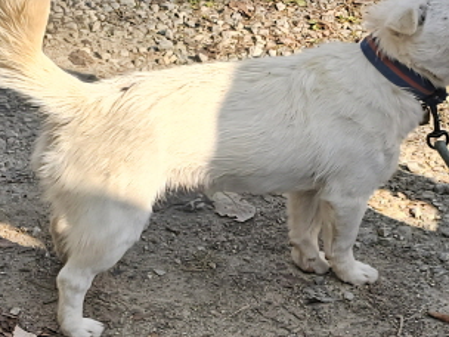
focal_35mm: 34
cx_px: 258
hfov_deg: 53.7
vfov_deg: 41.5
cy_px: 126
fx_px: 441
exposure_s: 1/370
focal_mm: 6.3
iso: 32
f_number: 1.7
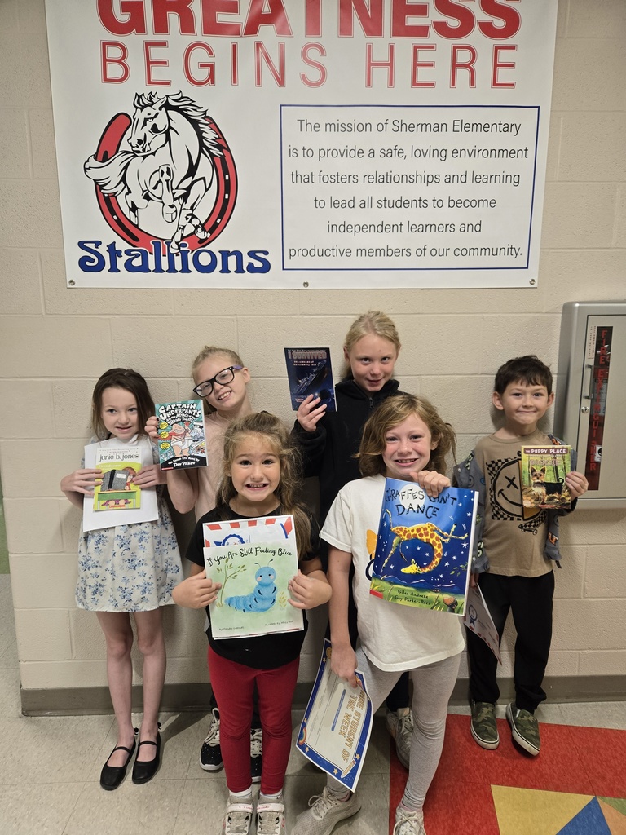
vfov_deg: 73.9
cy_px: 418
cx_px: 313
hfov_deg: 58.9
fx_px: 555
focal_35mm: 23
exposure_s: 1/120
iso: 250
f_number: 1.8
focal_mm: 5.4
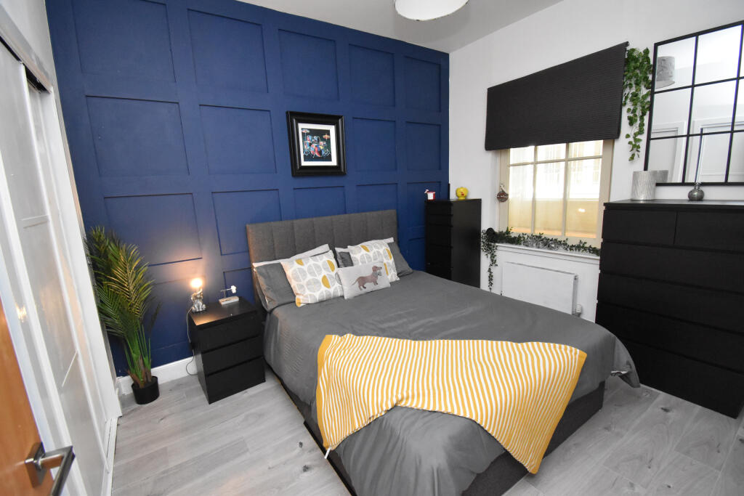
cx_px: 372
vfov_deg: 77.3
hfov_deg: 100.4
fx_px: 310
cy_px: 248
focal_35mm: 15
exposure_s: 1/125
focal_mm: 10
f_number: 4.5
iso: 4500
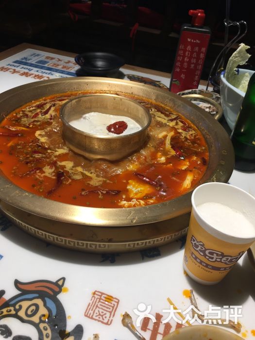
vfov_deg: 61.7
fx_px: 285
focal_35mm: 29
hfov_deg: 48.2
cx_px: 128
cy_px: 170
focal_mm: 4.15
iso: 32
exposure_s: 1/50
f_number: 2.2
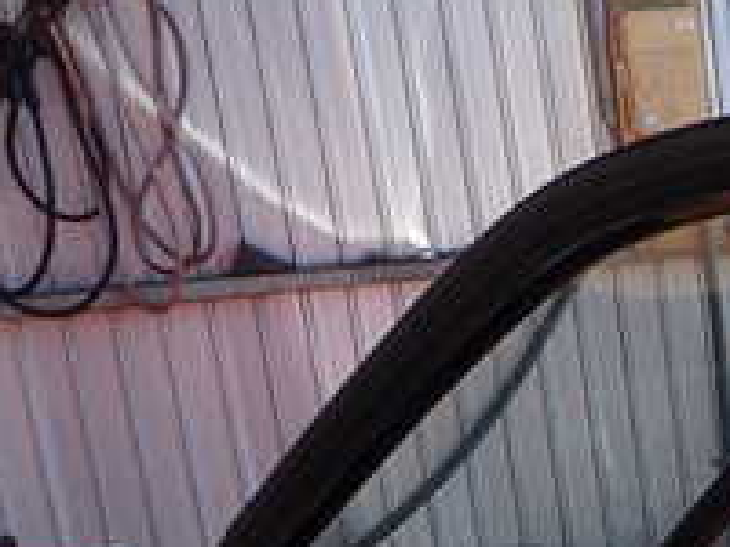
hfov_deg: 19.3
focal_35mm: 90
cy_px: 656
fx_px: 1898
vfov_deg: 15.8
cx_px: 1058
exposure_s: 1/250
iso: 100
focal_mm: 5.4
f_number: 3.2
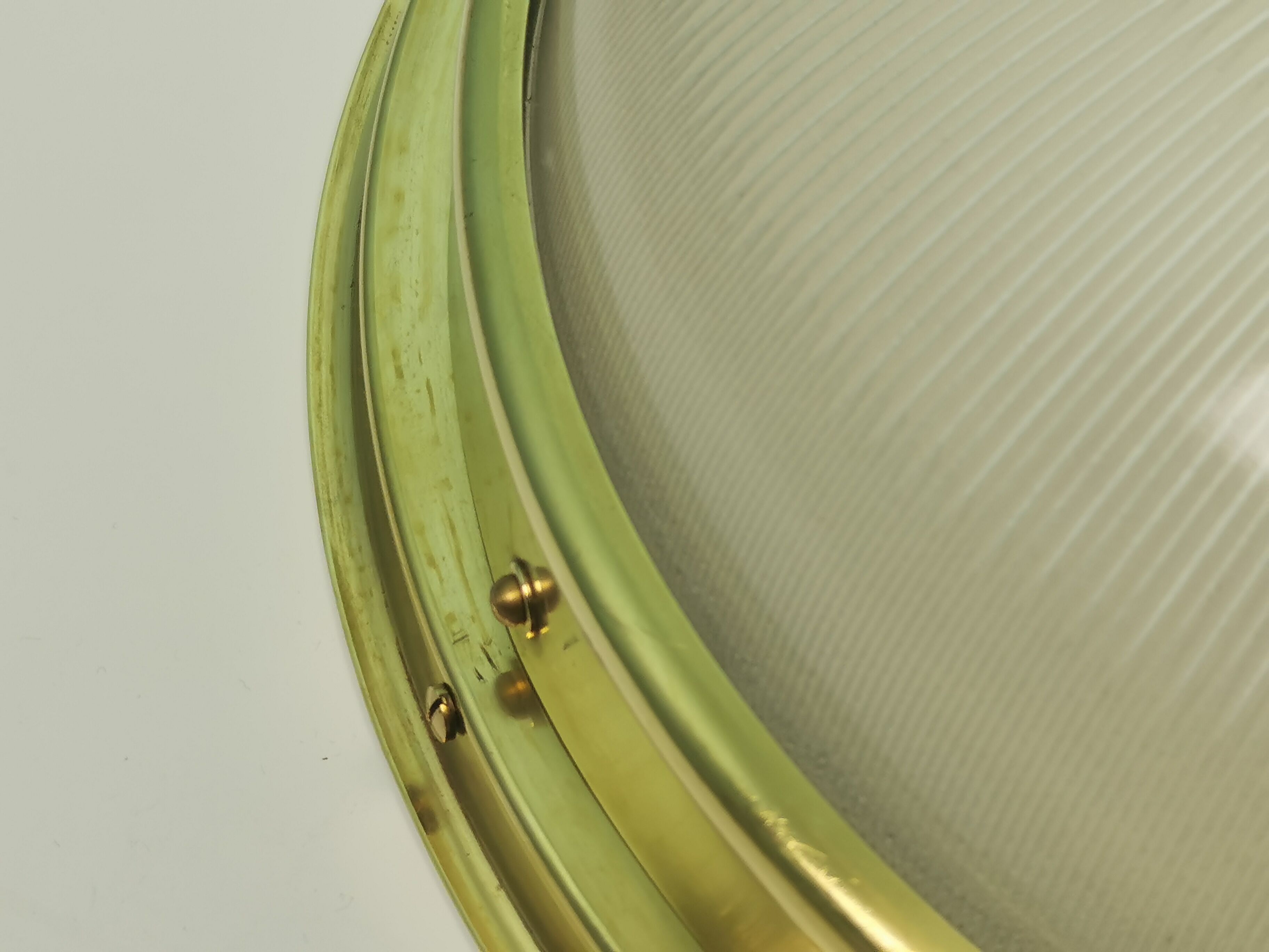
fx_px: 2823
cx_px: 634
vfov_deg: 19.1
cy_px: 476
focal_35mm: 77
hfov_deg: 25.3
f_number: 1.8
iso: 64
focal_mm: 5.58
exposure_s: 1/100
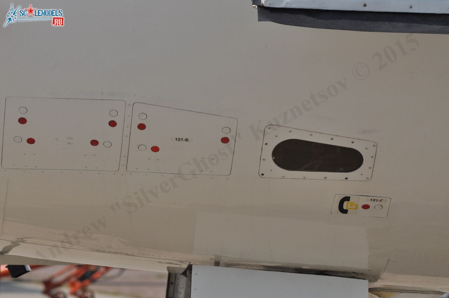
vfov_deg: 4.8
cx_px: 224
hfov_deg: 7.2
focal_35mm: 285
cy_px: 149
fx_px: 3550
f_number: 8
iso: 200
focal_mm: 190
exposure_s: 1/1000
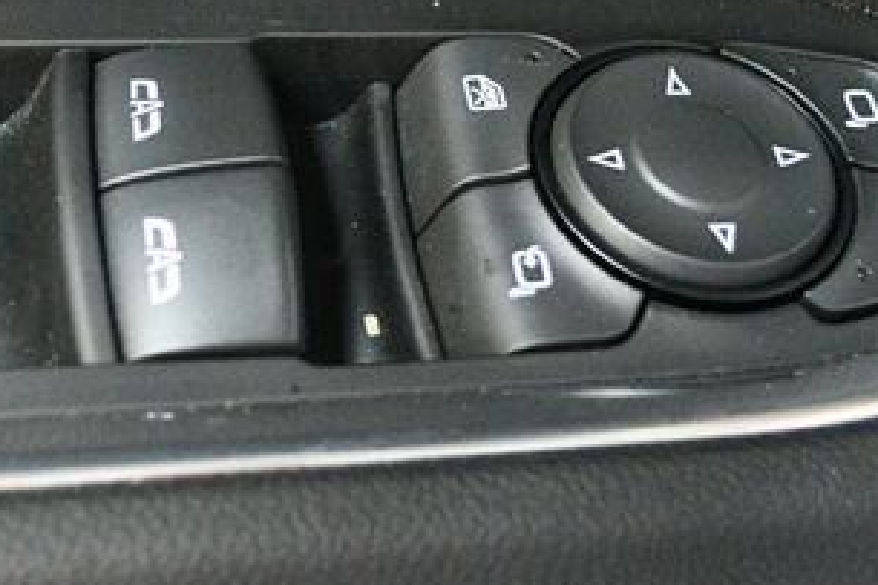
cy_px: 135
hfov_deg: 23.1
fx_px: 2145
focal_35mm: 88
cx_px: 351
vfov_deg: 15.4
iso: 11400
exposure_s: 1/60
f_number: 4.5
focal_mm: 28
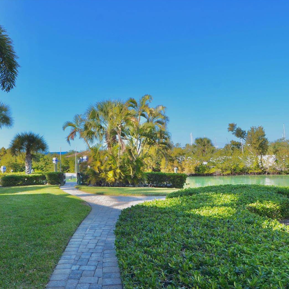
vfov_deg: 36.1
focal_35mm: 47
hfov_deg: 35.6
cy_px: 146
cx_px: 93
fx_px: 444
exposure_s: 1/250
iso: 160
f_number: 8
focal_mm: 24
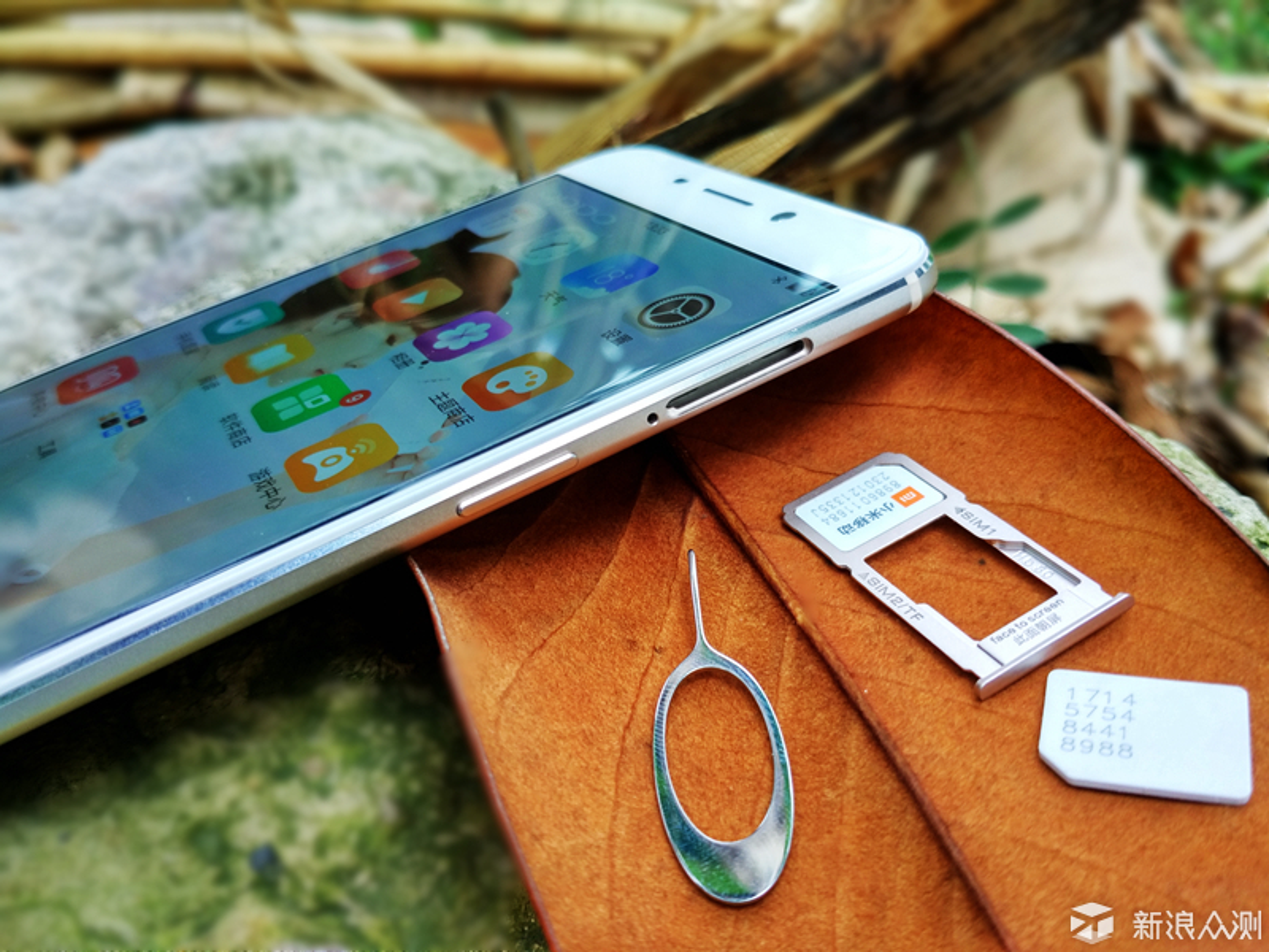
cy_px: 476
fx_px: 1100
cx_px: 634
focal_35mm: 30
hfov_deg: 60.0
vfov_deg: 46.8
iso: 135
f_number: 2
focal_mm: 4.12
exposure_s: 1/50
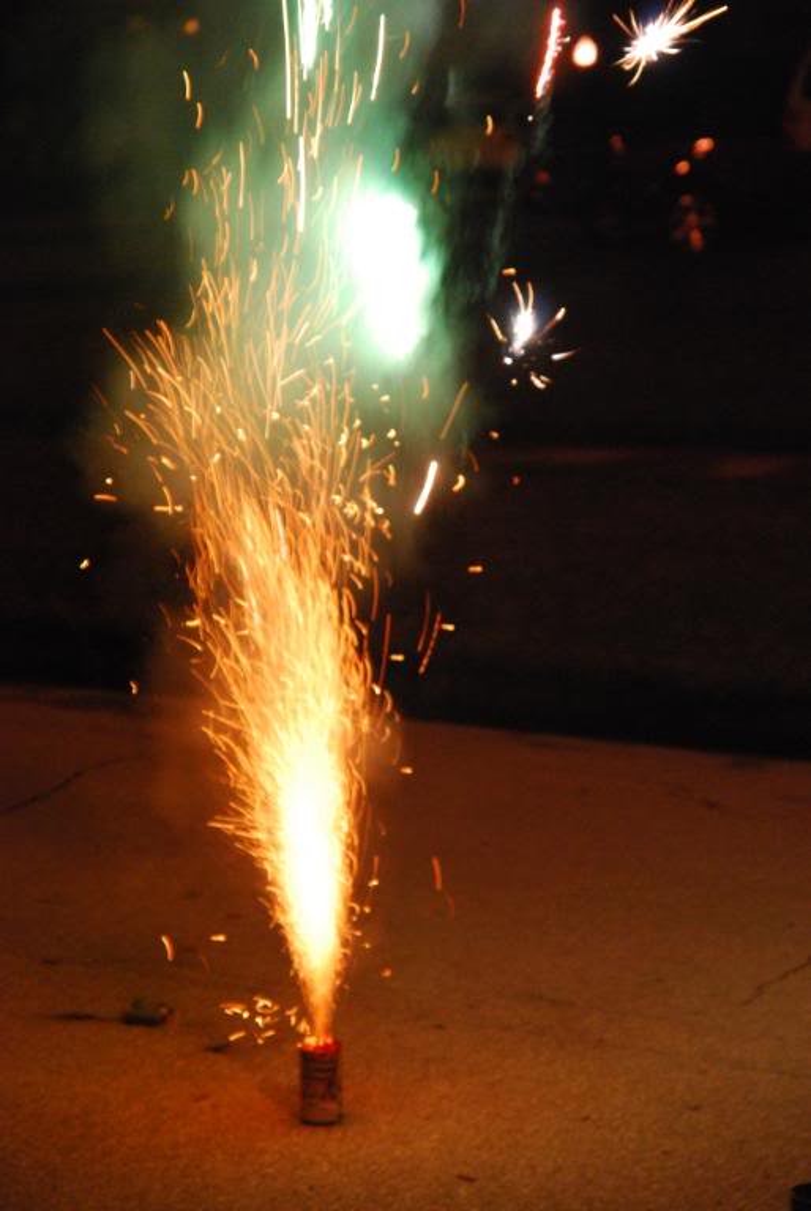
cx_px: 406
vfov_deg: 19.4
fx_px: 3538
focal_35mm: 105
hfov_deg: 13.1
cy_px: 606
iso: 1600
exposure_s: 1/20
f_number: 4.5
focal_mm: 70
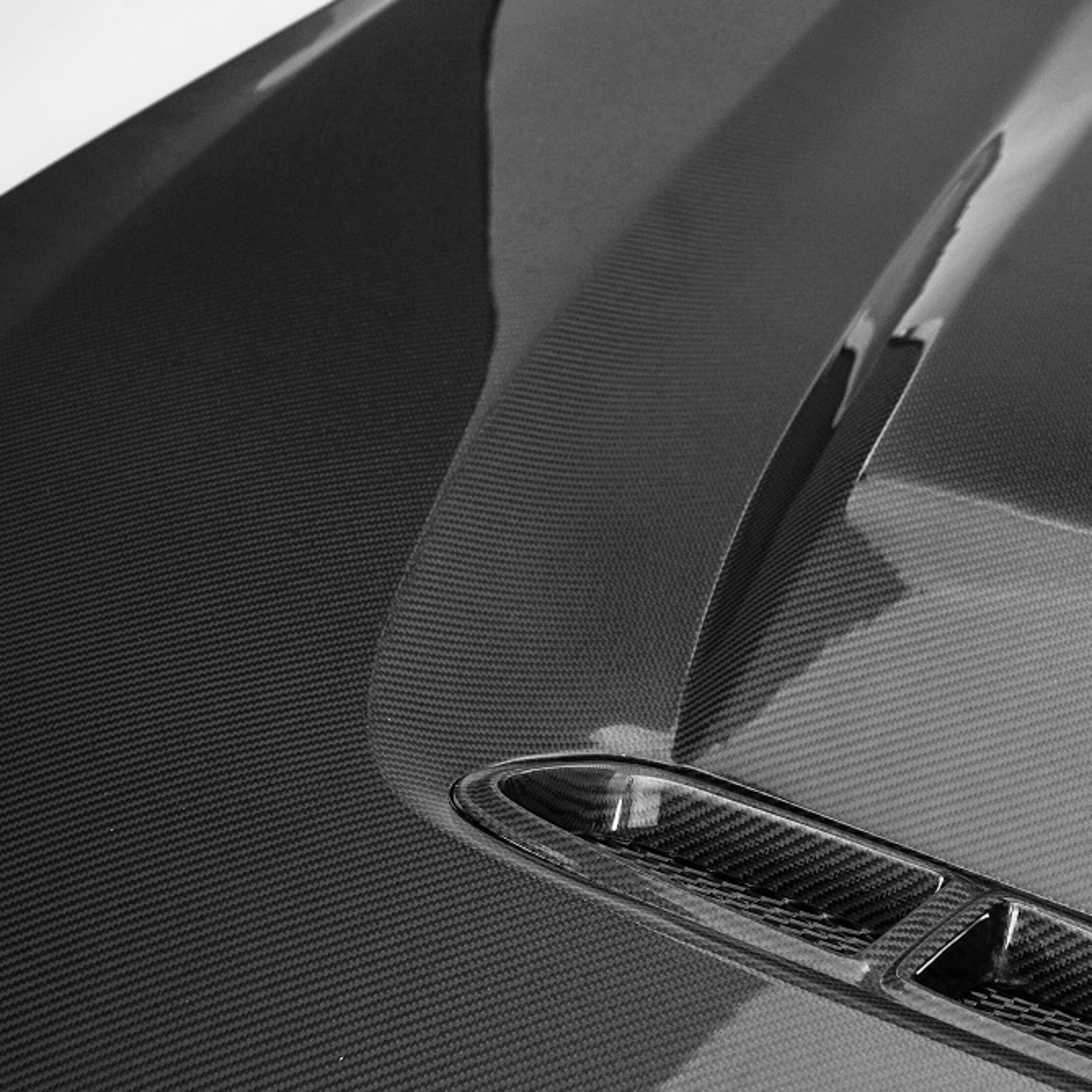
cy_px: 667
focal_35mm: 122
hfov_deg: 14.2
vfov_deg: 14.3
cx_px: 800
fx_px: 4354
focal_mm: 75
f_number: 7.1
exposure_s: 1/30
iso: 320
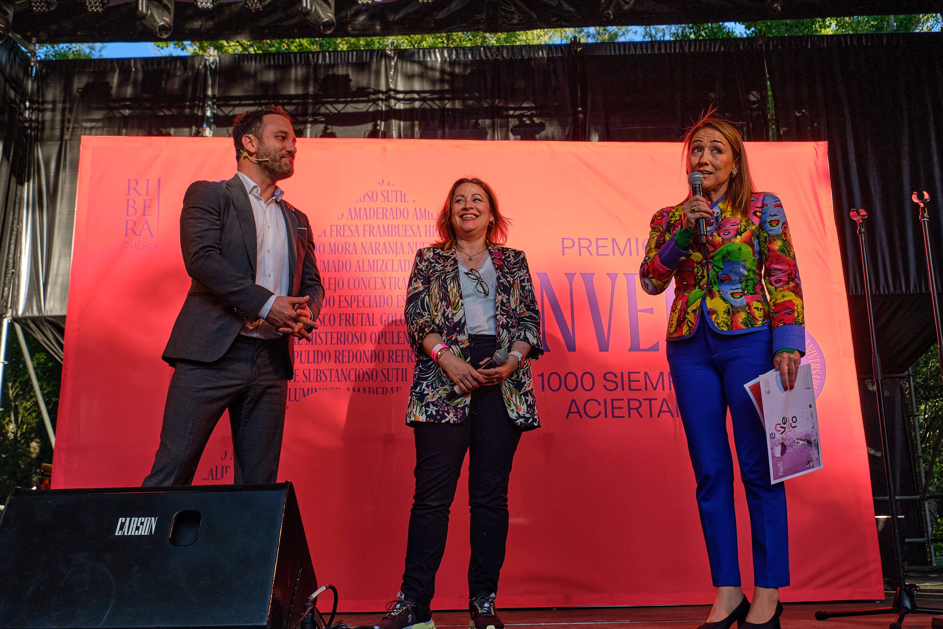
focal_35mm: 36
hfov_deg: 53.1
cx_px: 472
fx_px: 943
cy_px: 314
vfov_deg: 36.9
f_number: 4.5
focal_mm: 24
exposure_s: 1/1600
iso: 400
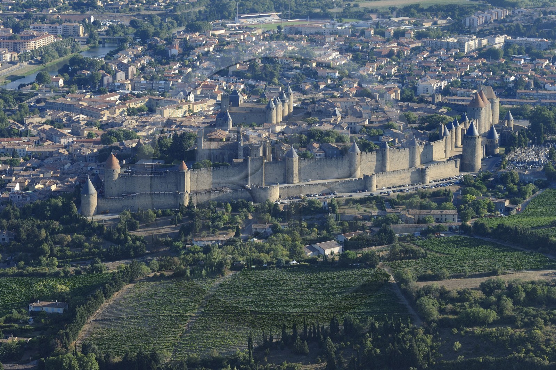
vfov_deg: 13.4
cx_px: 278
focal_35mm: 102
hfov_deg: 20.0
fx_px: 1575
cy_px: 185
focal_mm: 102
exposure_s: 1/1000
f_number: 5
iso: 400
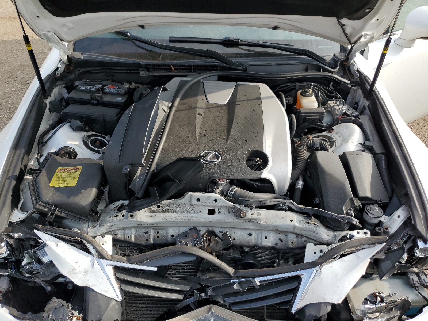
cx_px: 214
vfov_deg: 53.1
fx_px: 321
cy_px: 160
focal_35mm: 26
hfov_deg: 67.3
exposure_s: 1/1250
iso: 50
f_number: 1.5
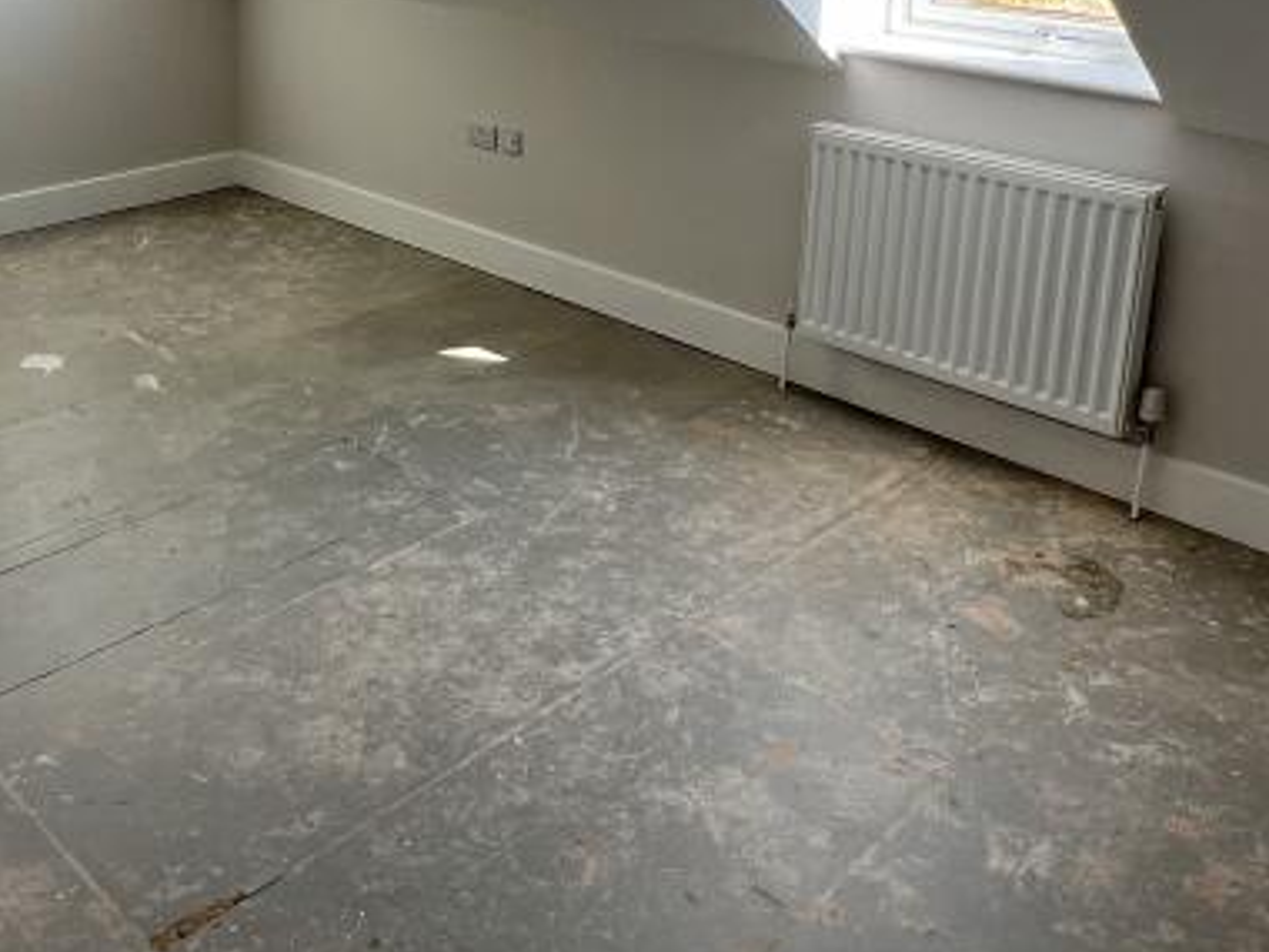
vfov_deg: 39.1
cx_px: 528
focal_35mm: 35
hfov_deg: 52.4
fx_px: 1283
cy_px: 190
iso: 32
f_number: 1.8
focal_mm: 1.57
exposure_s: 1/142
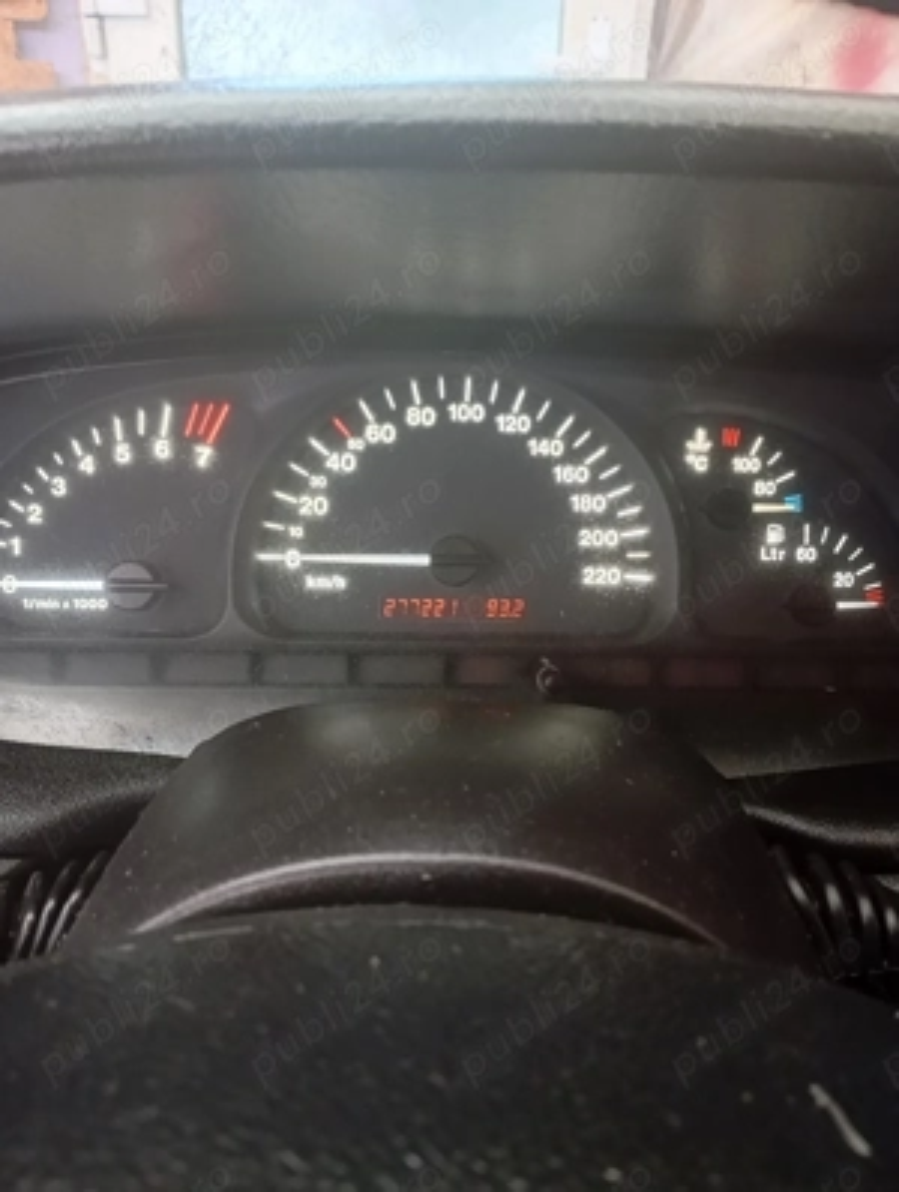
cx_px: 450
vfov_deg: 63.4
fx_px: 966
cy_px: 596
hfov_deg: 49.9
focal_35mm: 28
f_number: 1.8
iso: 2868
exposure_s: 1/20
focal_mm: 4.27
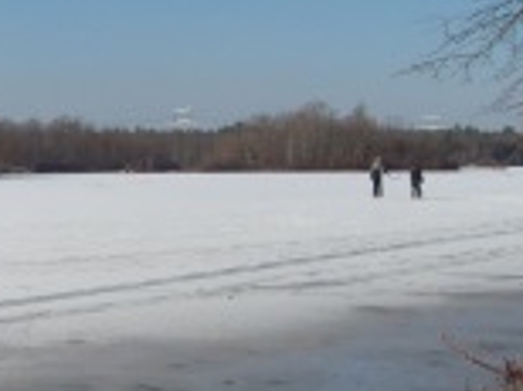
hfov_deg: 22.7
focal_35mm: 83
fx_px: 1252
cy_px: 286
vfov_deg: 17.6
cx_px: 8
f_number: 4
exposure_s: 1/800
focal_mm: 5.85
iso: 65
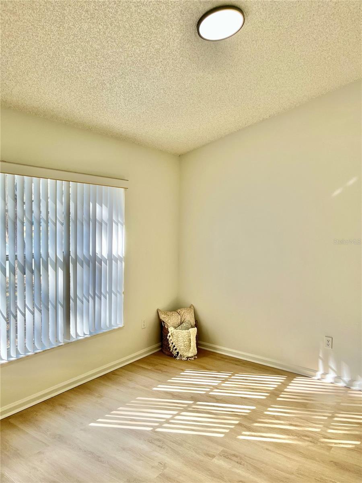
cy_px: 242
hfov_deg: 53.1
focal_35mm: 26
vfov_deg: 67.3
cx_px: 181
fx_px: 363
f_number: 1.6
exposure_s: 1/179
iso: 40
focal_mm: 5.1
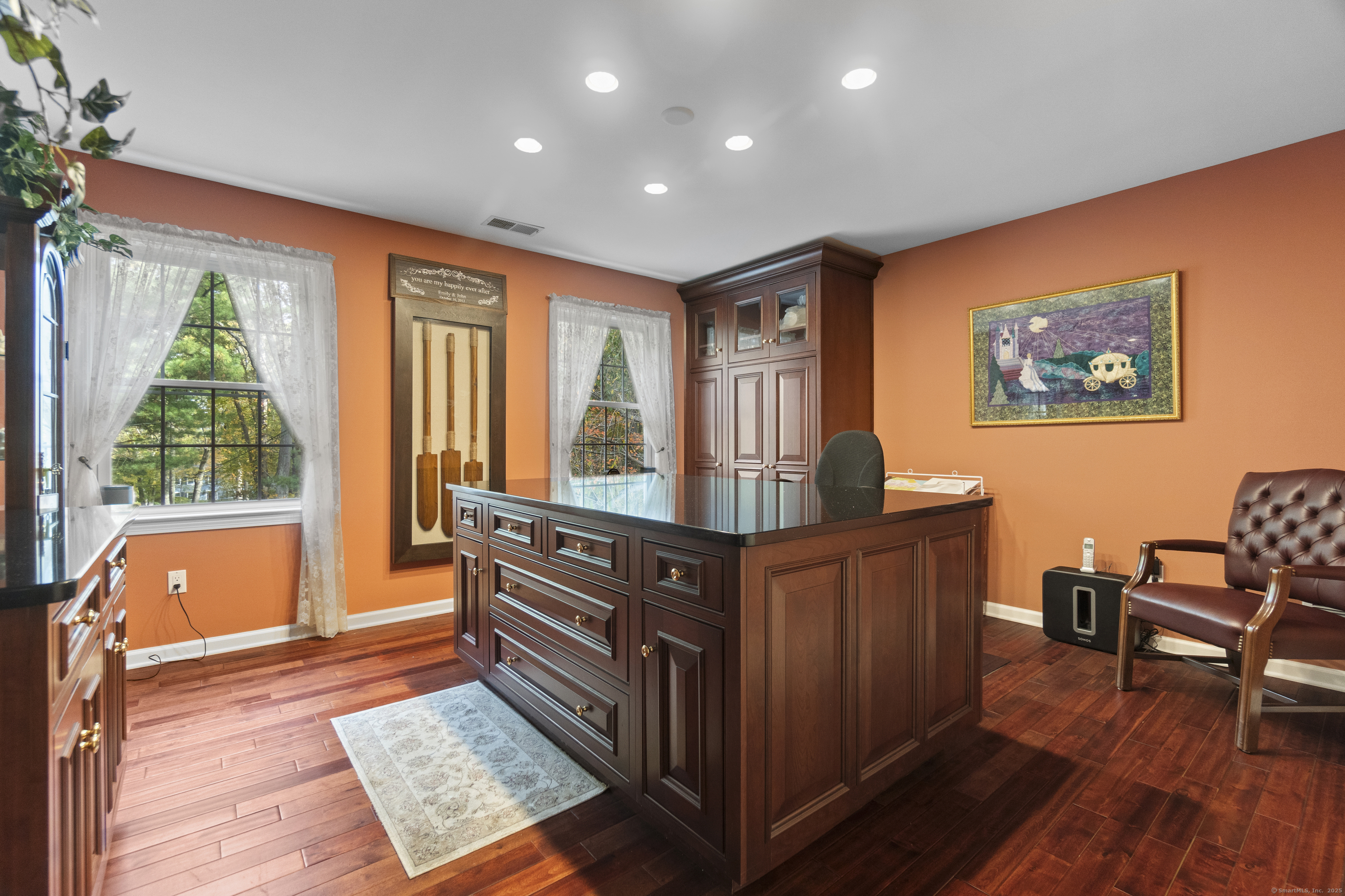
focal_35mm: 15
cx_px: 672
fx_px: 560
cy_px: 448
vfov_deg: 77.3
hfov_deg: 100.4
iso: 400
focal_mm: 10
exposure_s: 1/1.25
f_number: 4
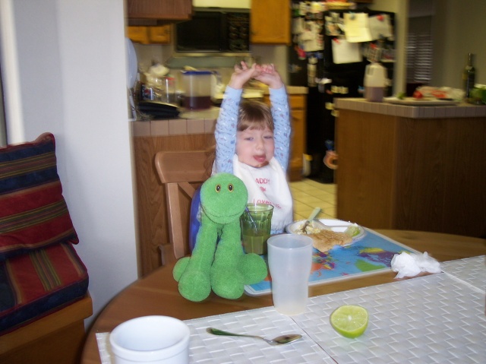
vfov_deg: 37.7
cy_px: 182
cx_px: 243
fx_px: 533
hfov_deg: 49.0
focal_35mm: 38
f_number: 2.8
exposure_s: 1/30
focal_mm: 8
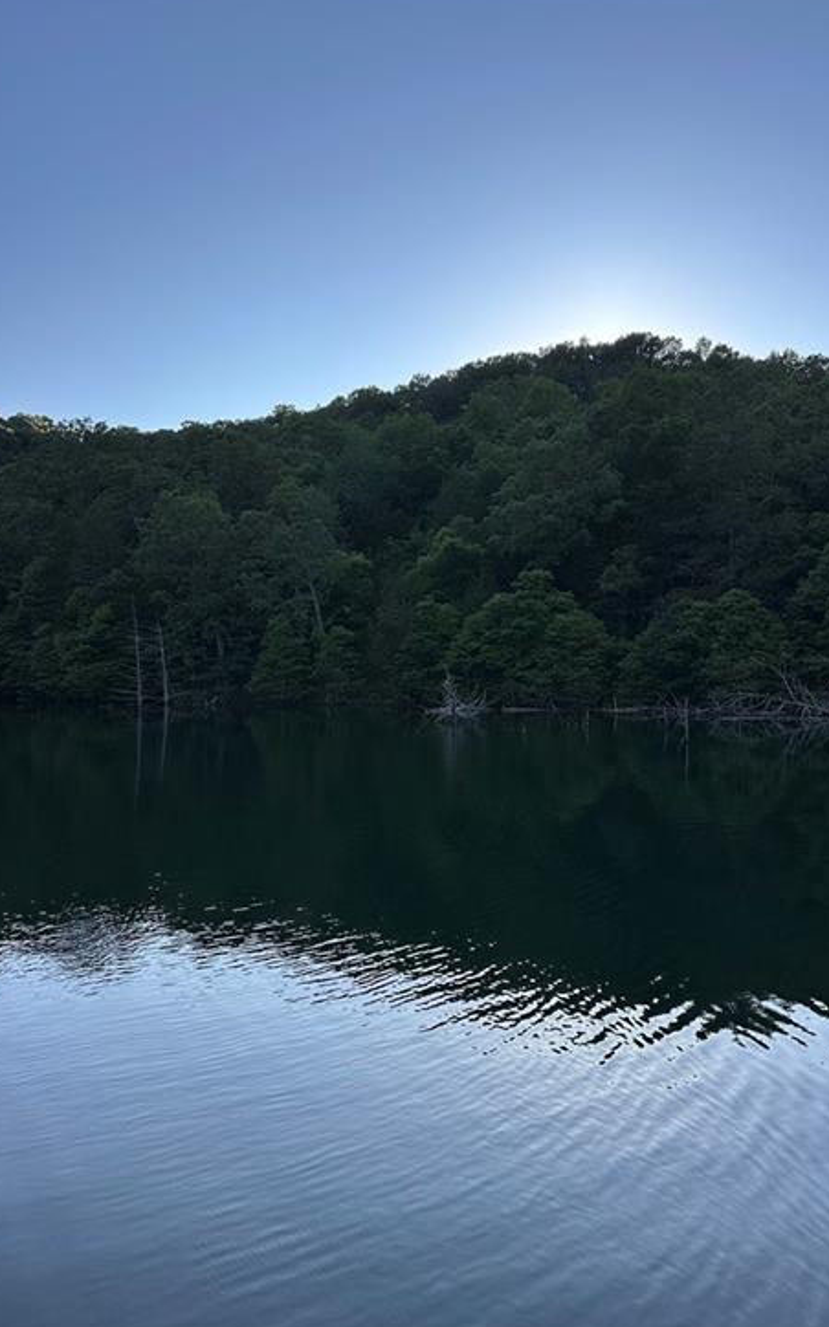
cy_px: 678
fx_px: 977
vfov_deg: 68.4
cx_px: 457
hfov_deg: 45.9
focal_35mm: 27
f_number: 1.78
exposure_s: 1/3058
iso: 80
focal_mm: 6.86
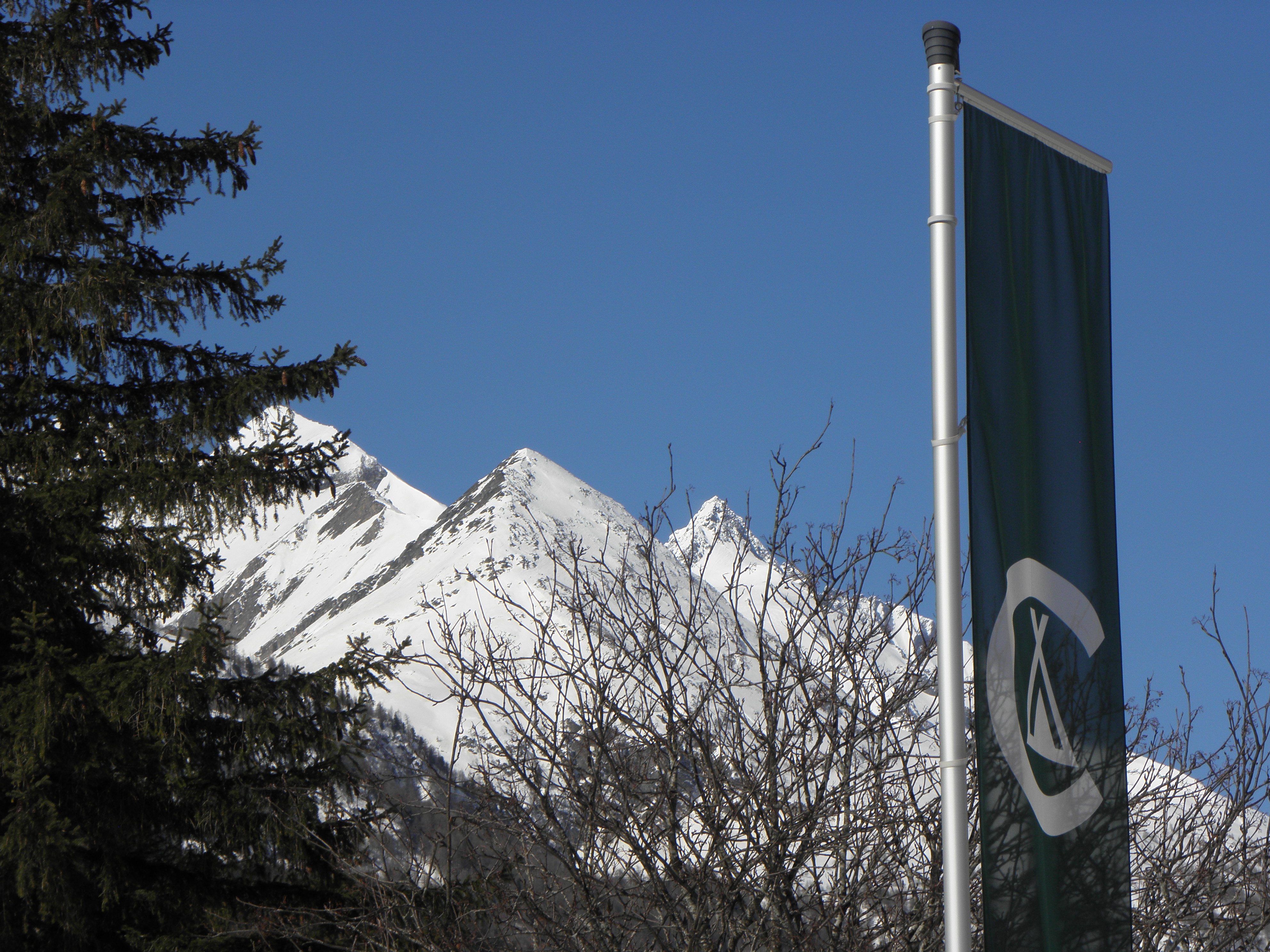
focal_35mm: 161
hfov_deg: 12.3
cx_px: 635
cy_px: 476
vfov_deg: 9.2
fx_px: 5907
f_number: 5.6
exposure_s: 1/800
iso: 64
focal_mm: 28.82
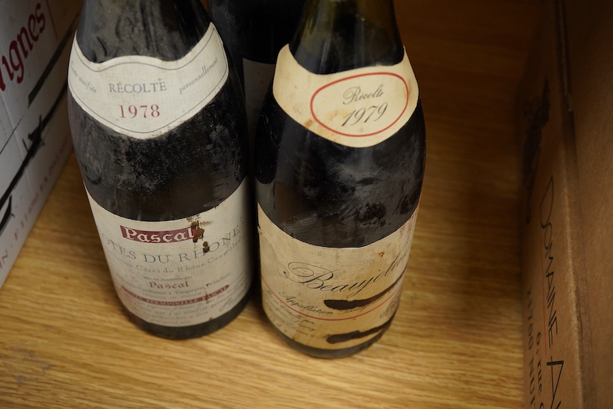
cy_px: 204
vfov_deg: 29.9
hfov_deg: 43.6
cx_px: 306
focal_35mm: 45
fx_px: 766
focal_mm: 30
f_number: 7.1
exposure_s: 1/125
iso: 1250
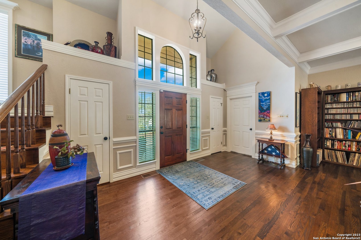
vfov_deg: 90.0
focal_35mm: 12
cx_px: 180
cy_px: 120
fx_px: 120
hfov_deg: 112.6
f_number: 9
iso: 100
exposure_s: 2
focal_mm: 12
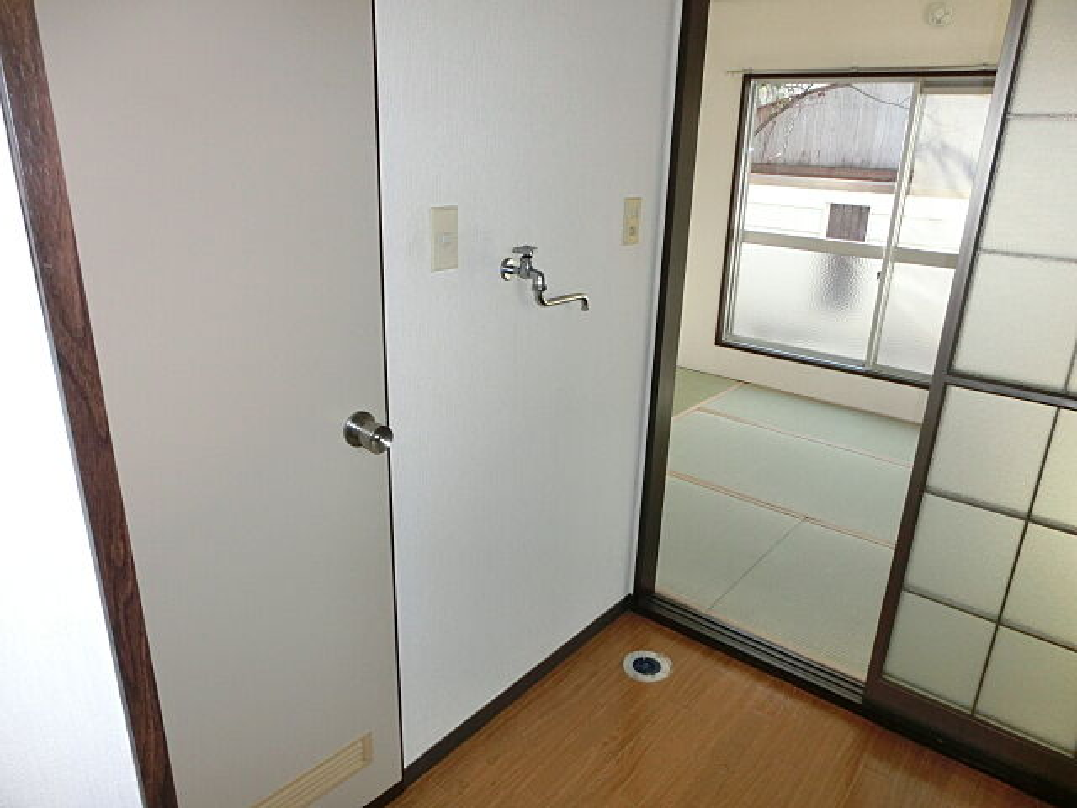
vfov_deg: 56.8
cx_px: 538
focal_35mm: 24
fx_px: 747
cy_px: 404
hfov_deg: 71.6
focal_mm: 4.24
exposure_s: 1/125
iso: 200
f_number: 3
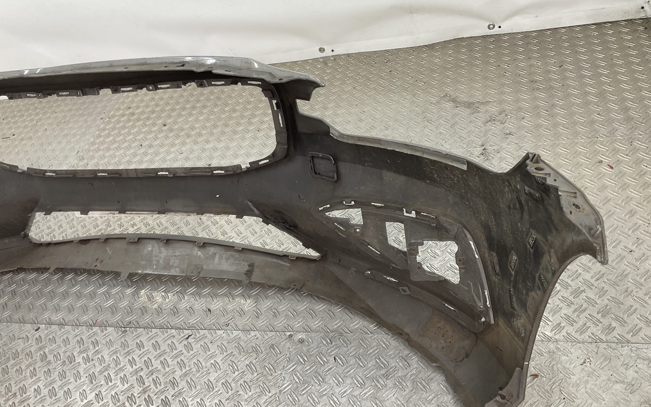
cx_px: 325
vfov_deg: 40.6
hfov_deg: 61.2
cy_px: 208
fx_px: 550
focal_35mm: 31
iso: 25
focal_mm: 3
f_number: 1.8
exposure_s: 1/100
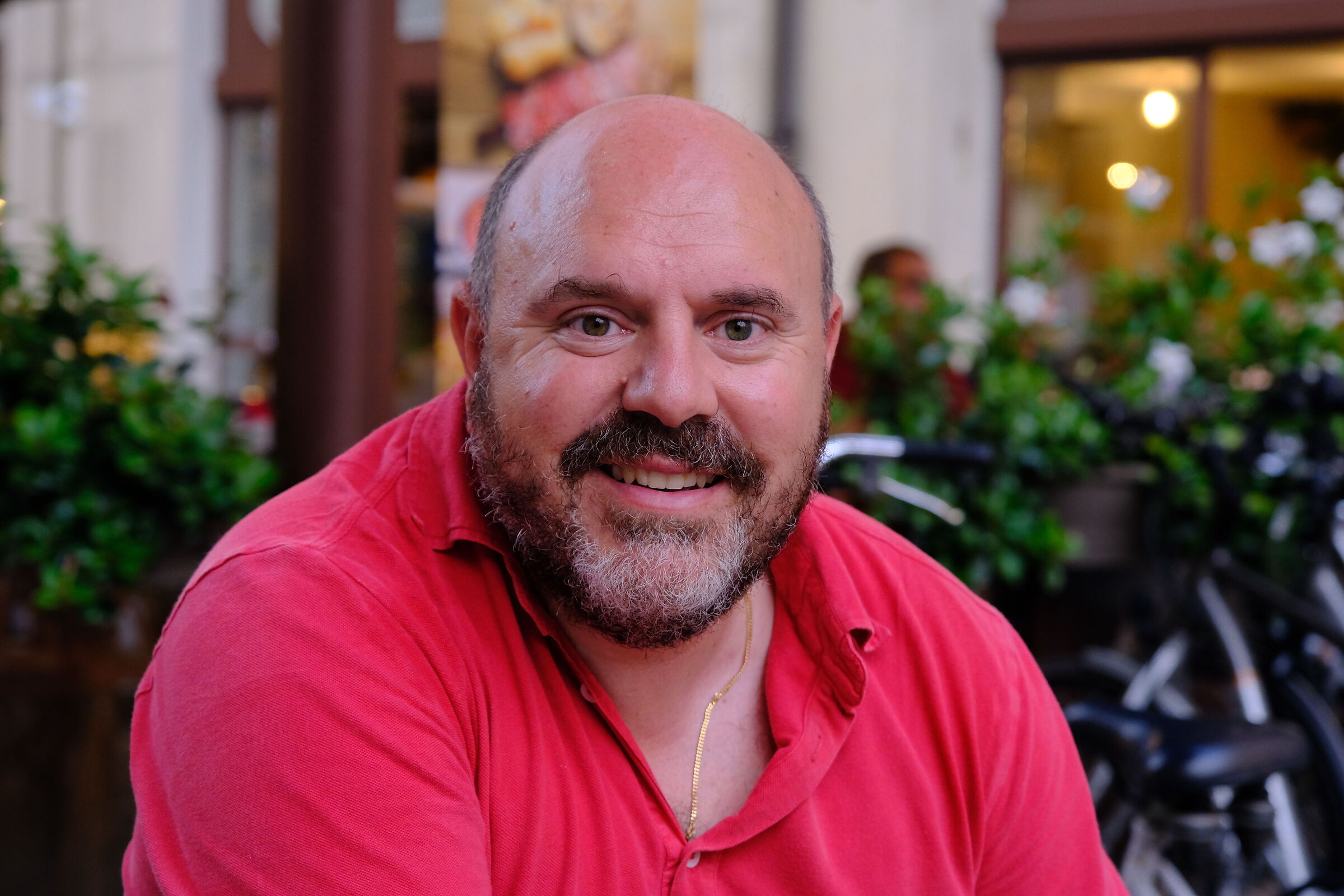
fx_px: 2725
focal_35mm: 73
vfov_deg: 18.7
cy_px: 448
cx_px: 672
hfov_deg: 27.7
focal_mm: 48.5
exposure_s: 1/75
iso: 1600
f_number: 4
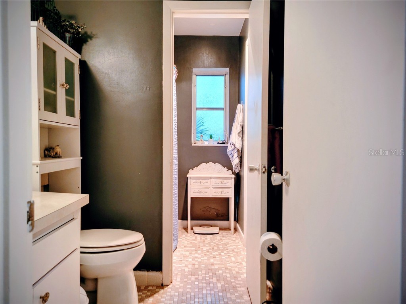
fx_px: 305
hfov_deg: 67.3
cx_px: 203
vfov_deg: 53.1
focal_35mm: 26
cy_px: 152
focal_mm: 5.4
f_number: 1.8
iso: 160
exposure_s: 1/60
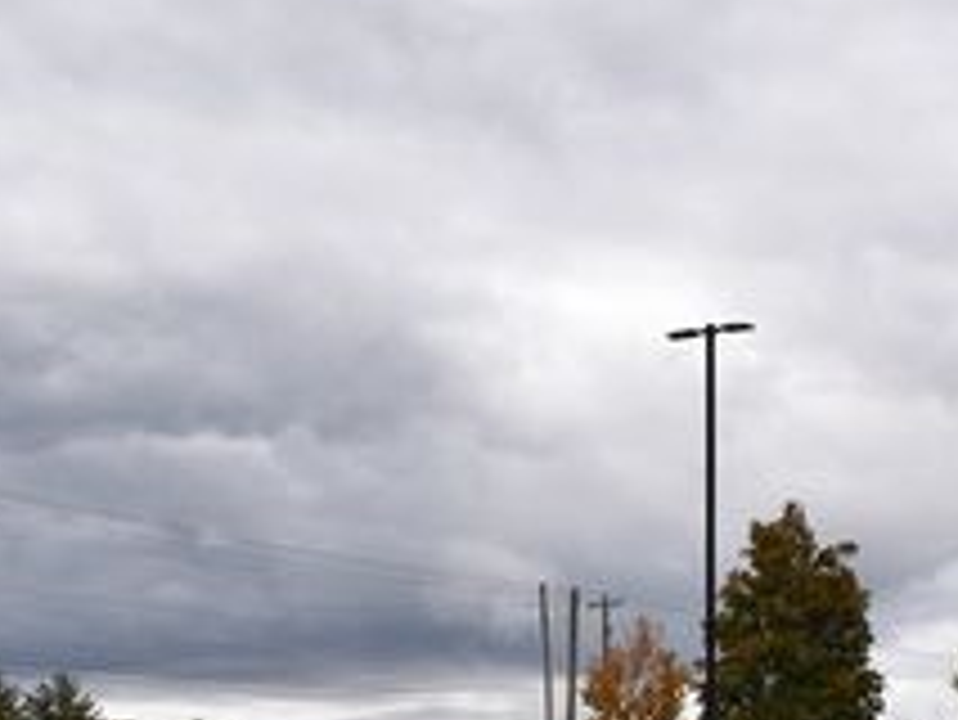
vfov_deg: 18.1
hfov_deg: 25.0
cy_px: 817
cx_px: 540
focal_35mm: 78
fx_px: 2160
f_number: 6.3
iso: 200
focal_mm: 18
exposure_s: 1/250
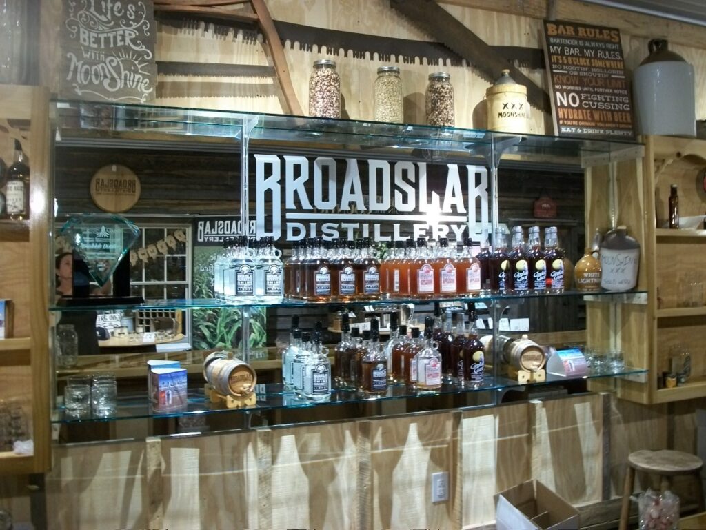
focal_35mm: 32
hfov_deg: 56.8
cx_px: 353
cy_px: 265
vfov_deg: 44.2
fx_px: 653
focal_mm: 5.7
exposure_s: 1/8
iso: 160
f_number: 2.9
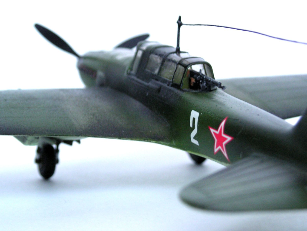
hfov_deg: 23.6
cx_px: 154
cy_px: 116
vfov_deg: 17.8
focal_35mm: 83
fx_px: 736
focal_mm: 13.9
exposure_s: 1/15
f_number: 3.3
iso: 200
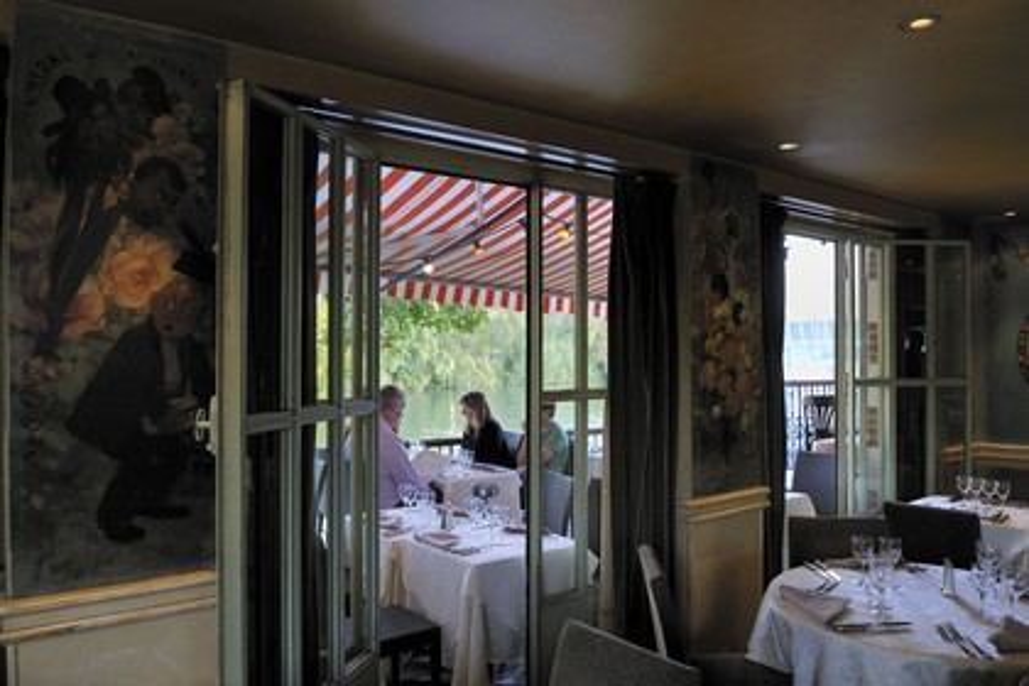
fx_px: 686
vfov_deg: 53.1
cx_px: 514
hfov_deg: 73.7
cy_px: 343
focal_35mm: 24
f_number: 5
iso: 800
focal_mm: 24
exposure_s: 1/80
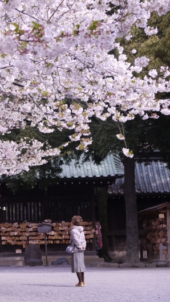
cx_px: -52
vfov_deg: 14.5
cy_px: 152
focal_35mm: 148
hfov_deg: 8.1
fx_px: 1186
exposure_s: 1/200
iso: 200
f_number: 10
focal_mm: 45
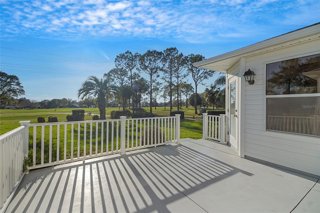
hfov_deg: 100.4
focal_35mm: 15
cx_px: 160
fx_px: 133
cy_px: 106
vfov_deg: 77.3
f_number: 7.1
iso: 1000
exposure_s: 1/2000
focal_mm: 10
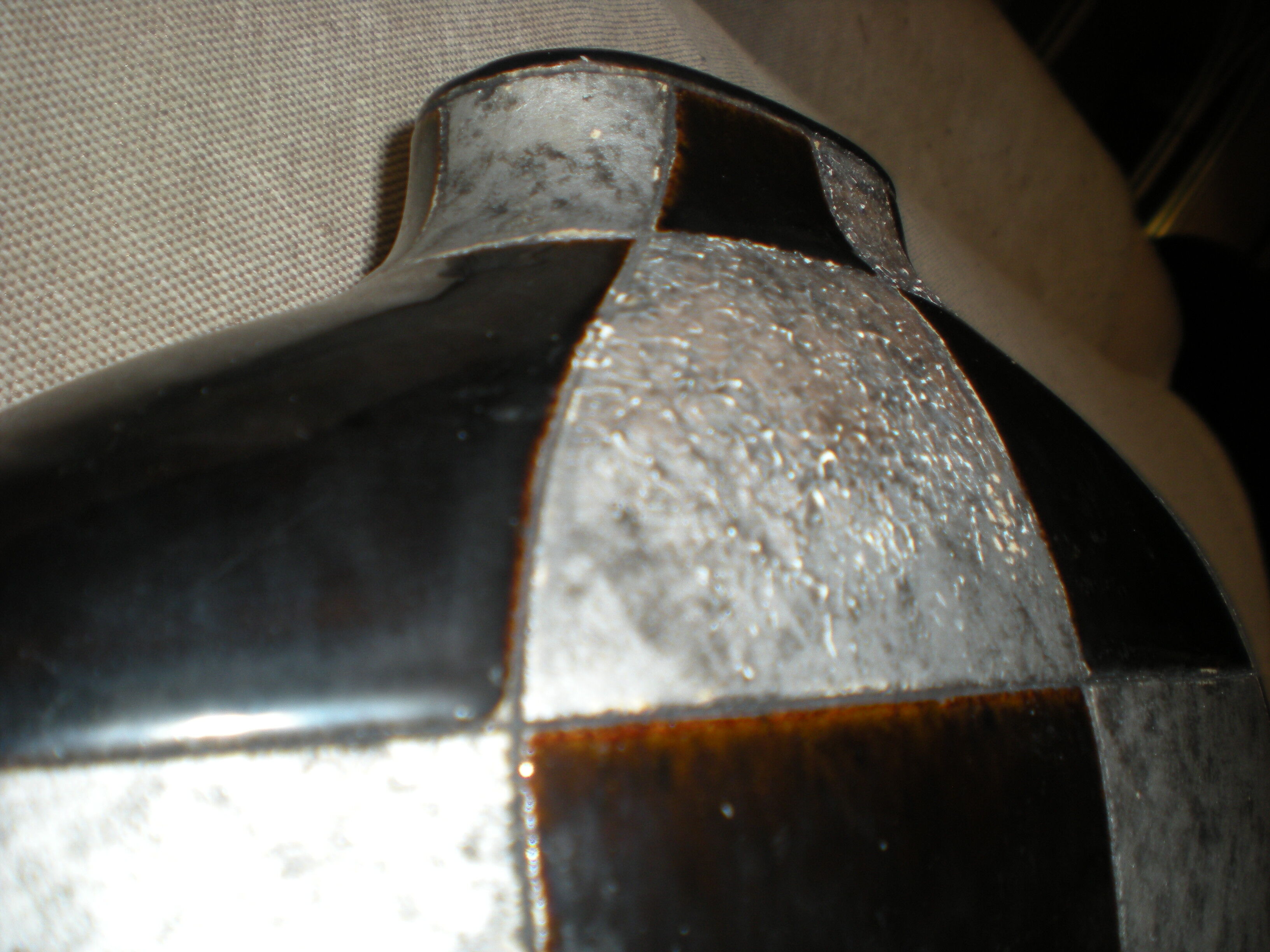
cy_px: 476
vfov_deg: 37.7
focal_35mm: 38
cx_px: 635
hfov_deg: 49.0
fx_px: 1394
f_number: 3.1
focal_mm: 6.3
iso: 64
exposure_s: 1/60
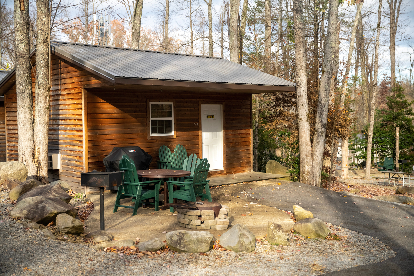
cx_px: 207
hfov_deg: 43.6
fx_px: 517
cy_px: 138
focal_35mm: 45
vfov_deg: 29.9
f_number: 2.8
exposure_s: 1/1600
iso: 1000
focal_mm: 45
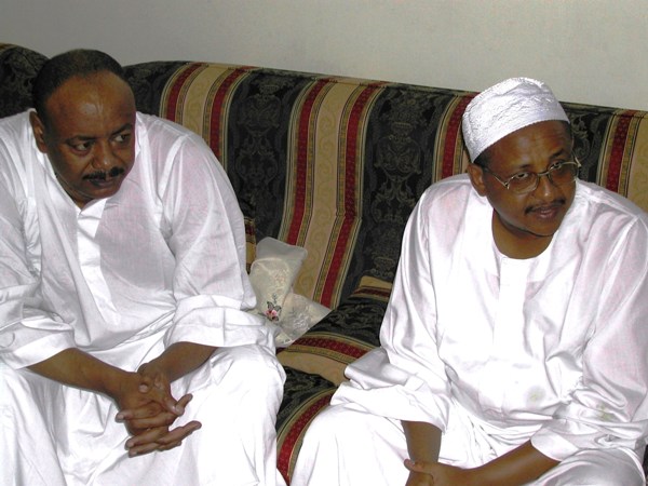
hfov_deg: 29.0
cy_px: 243
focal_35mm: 67
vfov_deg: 21.9
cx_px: 324
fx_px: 1254
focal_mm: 14.2
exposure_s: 1/60.1
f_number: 3.7
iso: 100
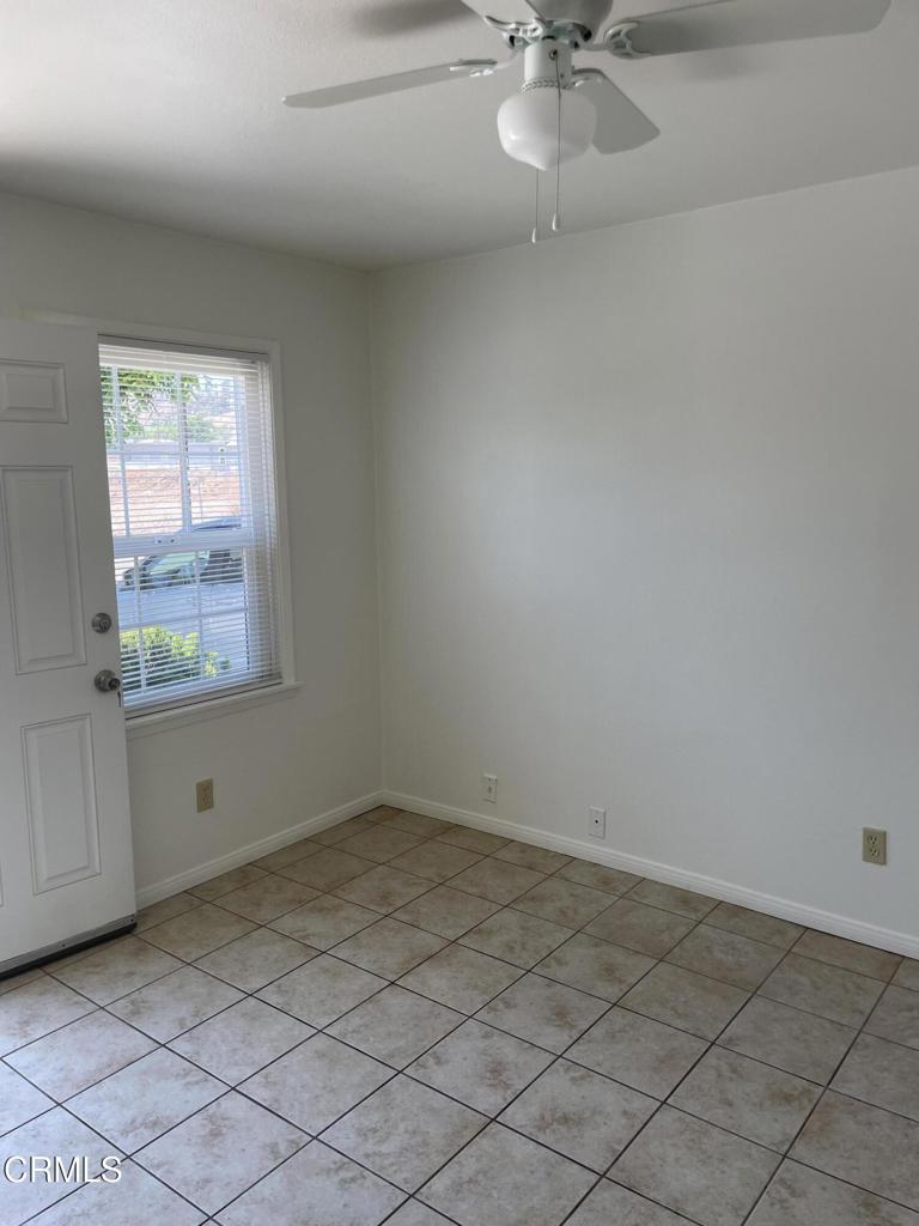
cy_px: 613
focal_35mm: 26
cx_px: 460
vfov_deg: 67.3
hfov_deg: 53.1
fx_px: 920
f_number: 1.6
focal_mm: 4.2
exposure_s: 1/197
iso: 32
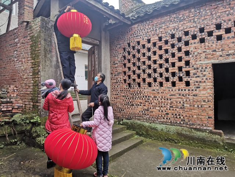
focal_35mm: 26
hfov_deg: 67.3
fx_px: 177
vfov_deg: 53.1
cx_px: 118
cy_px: 88
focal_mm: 4.75
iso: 80
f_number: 1.8
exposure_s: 1/100
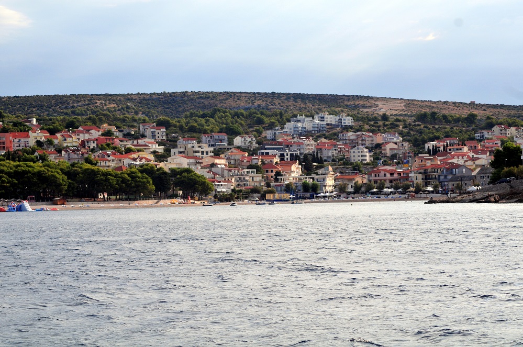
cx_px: 262
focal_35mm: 105
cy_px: 174
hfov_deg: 19.5
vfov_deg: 13.0
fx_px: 1523
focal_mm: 70
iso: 320
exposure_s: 1/1250
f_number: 6.3
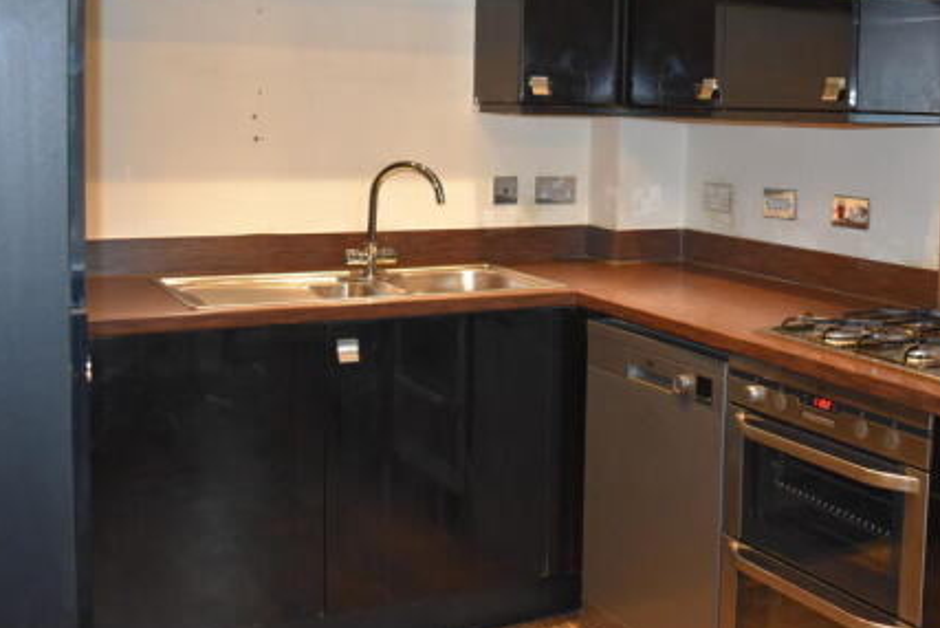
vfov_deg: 29.1
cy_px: 206
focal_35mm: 46
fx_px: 1201
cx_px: 640
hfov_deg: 42.1
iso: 1800
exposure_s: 1/60
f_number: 3.5
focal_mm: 20
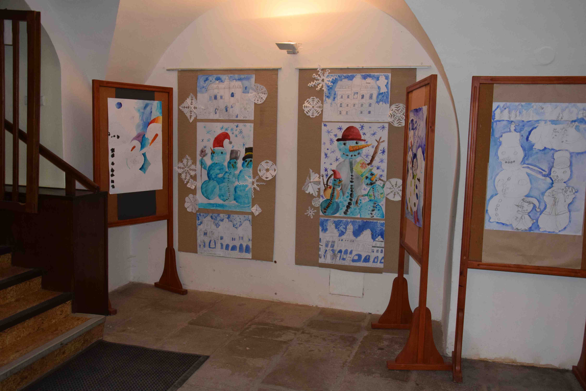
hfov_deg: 57.2
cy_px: 196
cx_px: 293
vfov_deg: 40.0
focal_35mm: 33
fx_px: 537
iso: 1600
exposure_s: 1/60
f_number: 5.6
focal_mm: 22
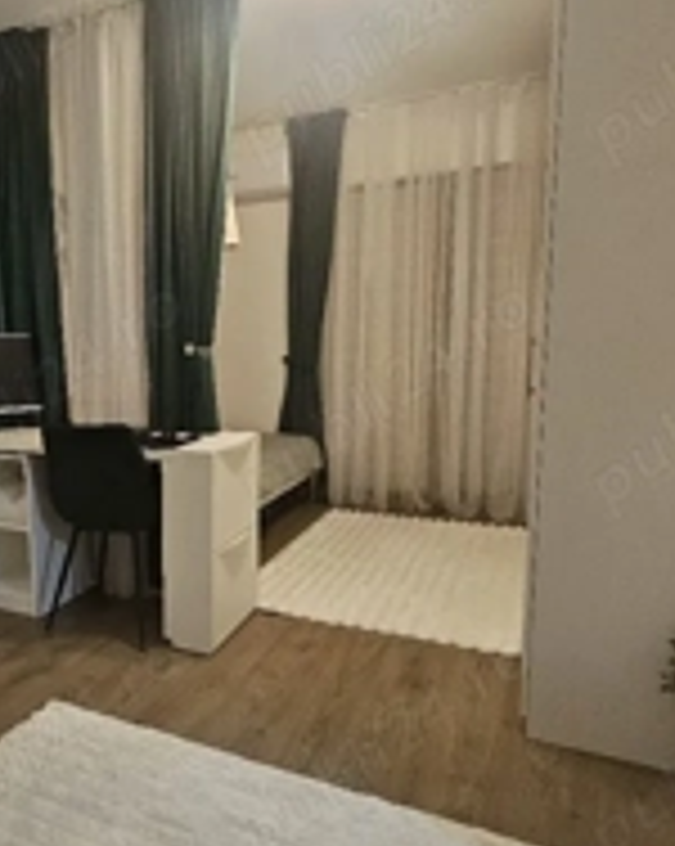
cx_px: 126
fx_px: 675
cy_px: 450
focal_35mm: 27
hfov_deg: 49.7
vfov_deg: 64.1
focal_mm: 1.74
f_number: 2.2
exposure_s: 1/50.3
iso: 400
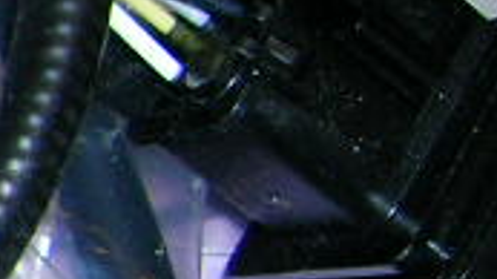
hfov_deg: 8.5
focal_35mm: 219
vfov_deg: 5.5
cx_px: -902
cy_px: 40
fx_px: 2884
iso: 50
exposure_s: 1/60.1
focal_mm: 5.7
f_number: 2.9
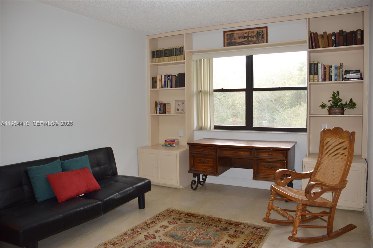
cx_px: 186
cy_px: 124
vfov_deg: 47.8
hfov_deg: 67.4
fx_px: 279
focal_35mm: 27
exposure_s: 1/60
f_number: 4
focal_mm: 18
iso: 400
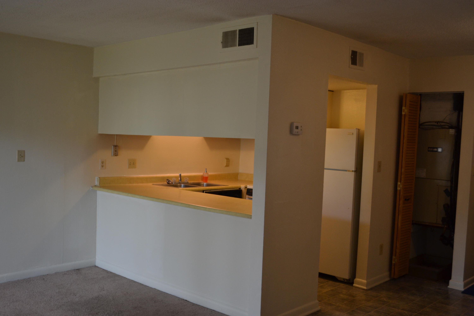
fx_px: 474
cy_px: 158
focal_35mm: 36
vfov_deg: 36.9
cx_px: 237
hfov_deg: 53.1
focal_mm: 24
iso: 400
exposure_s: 1/50
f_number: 4
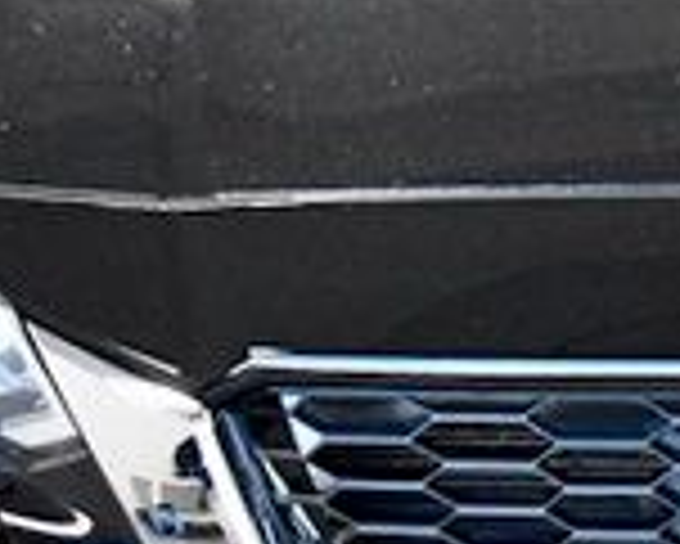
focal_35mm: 210
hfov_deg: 9.1
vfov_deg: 7.3
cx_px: 856
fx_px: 4229
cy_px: -70
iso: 2500
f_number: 3.5
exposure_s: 1/640
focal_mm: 22
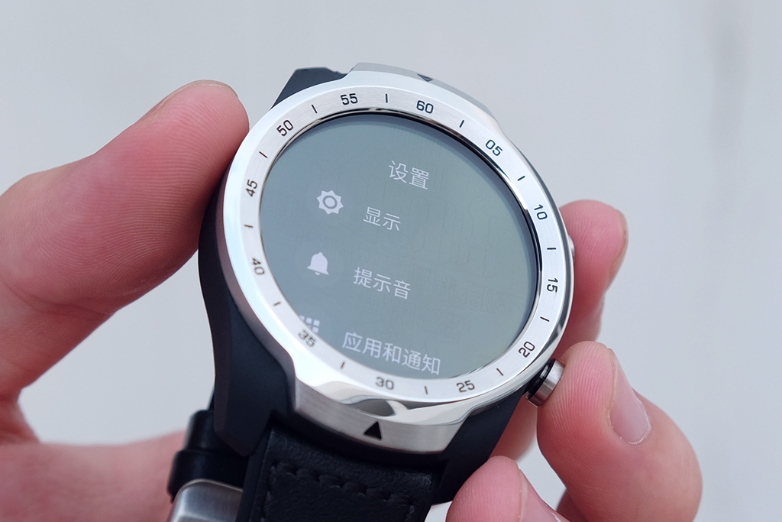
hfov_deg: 53.1
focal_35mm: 36
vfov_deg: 36.9
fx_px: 782
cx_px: 391
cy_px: 261
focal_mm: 24.3
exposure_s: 1/180
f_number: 4.5
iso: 400
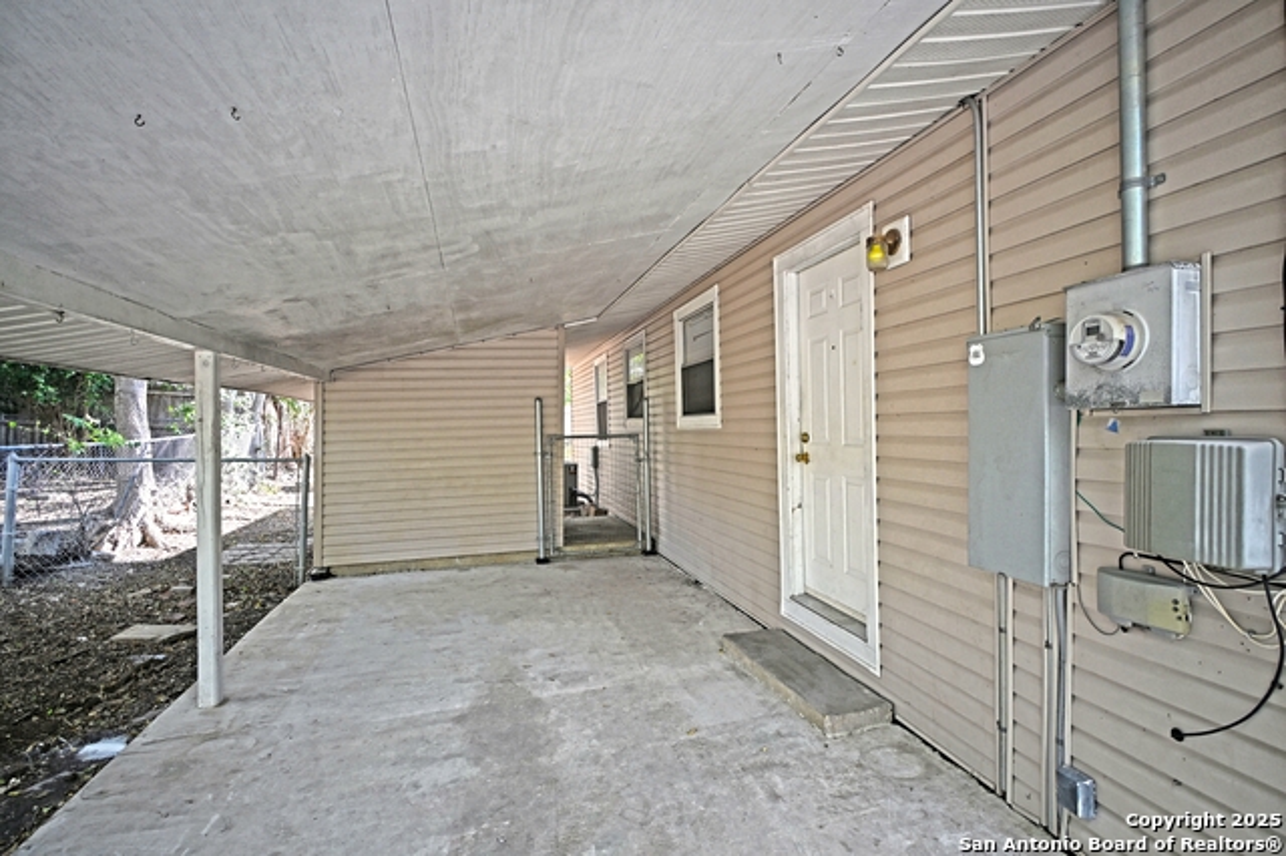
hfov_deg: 90.0
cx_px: 643
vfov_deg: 67.3
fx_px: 643
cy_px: 428
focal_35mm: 18
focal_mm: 12
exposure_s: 1/20
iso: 125
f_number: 3.5
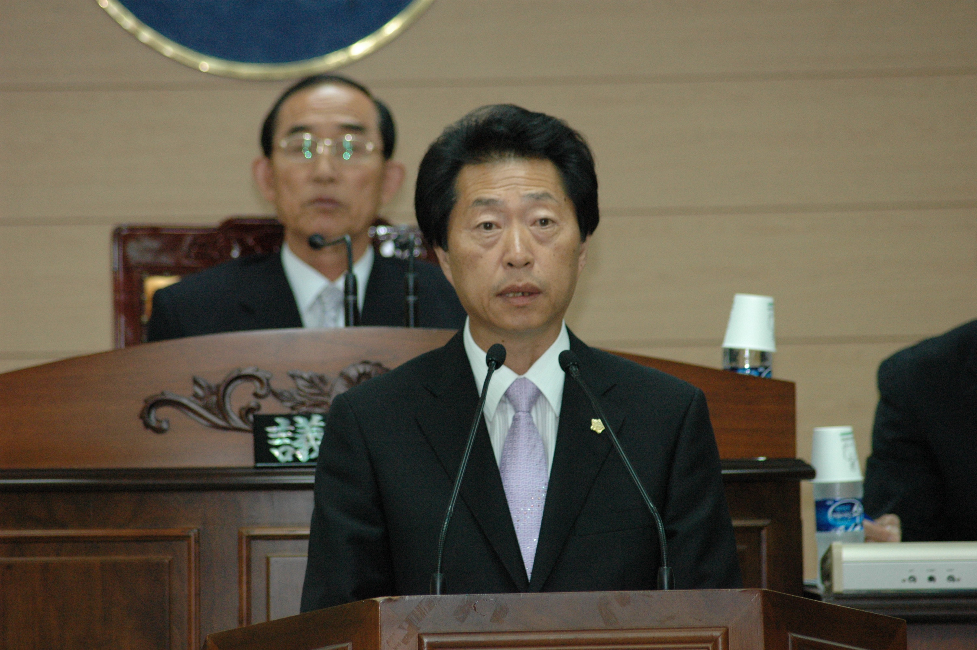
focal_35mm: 315
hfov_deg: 6.5
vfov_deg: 4.4
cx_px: 488
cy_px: 325
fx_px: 8541
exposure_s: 1/60
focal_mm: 210
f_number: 5
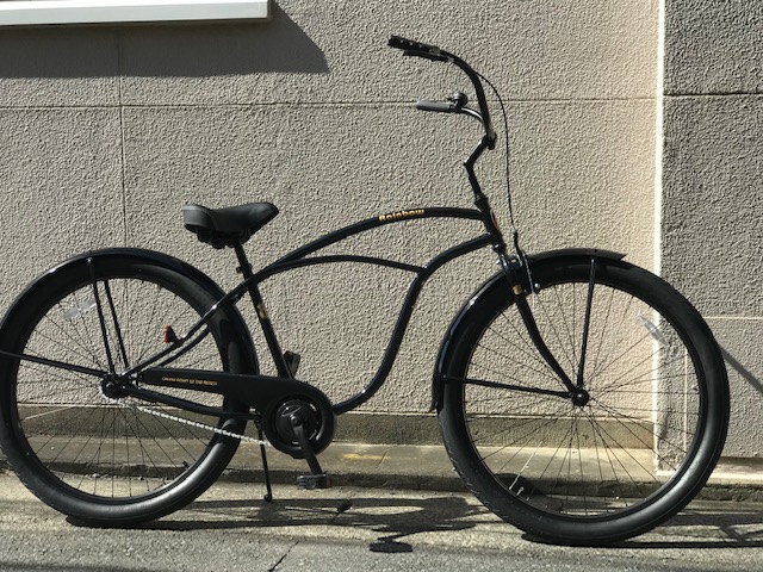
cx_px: 382
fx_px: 1256
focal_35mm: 57
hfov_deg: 33.8
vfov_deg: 25.7
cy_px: 286
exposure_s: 1/486
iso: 20
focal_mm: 6.6
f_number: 2.8
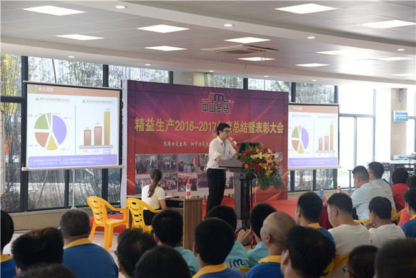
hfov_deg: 28.8
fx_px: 809
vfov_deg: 19.5
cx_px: 208
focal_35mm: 70
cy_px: 139
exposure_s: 1/60
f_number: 7.1
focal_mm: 70
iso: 1250
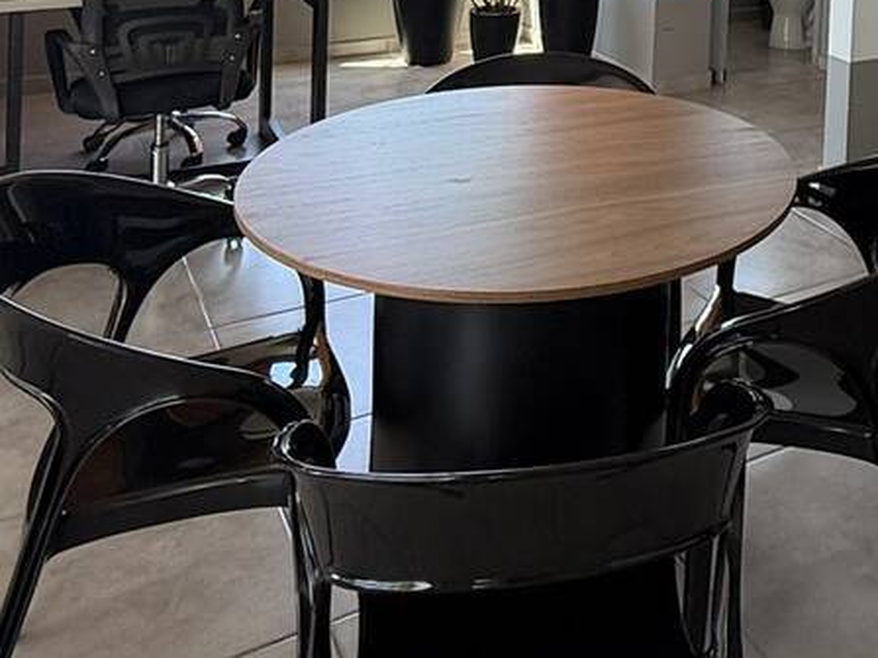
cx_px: 753
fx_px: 1141
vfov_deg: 26.8
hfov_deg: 39.7
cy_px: -210
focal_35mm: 45
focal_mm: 2.22
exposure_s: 1/142
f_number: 2.2
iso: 64
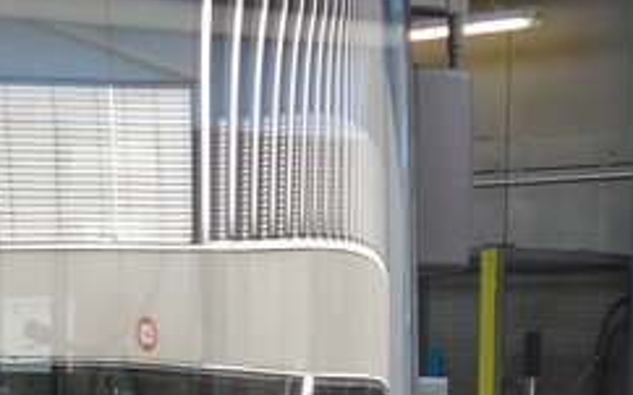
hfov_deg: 9.7
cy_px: 340
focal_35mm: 205
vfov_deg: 6.4
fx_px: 3535
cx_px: -531
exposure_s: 1/250
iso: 80
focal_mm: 8
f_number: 2.8
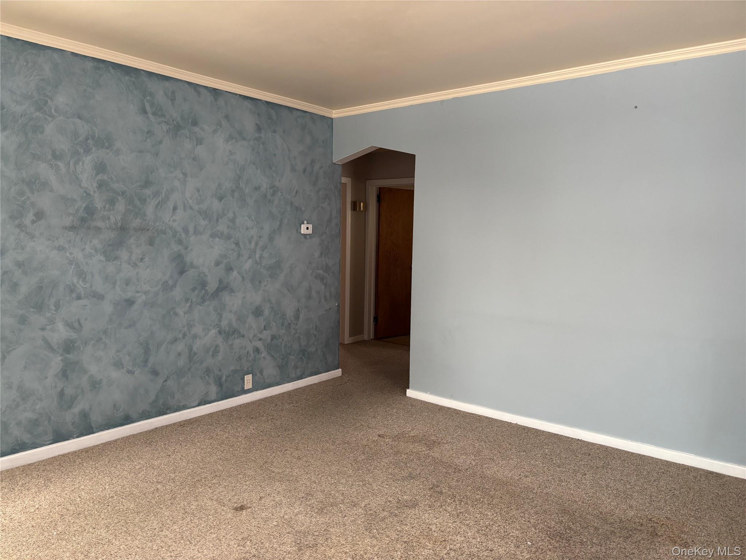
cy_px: 280
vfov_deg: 53.1
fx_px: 560
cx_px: 373
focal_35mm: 26
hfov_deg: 67.3
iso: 200
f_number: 1.6
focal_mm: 5.96
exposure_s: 1/60
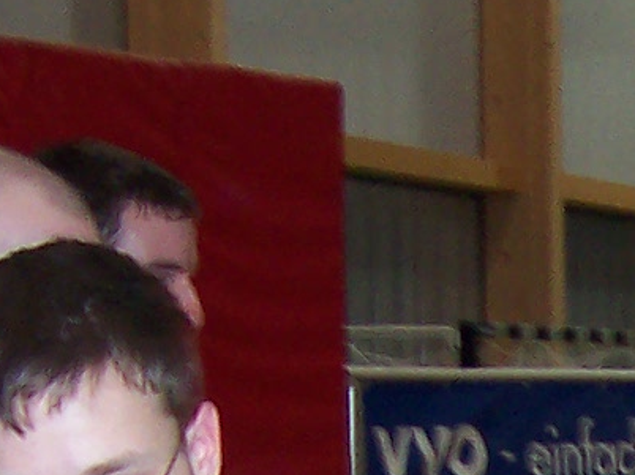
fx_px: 3245
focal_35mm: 177
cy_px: 1079
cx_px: 1128
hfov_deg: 10.5
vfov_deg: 7.9
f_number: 2.8
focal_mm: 5.6
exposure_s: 1/30
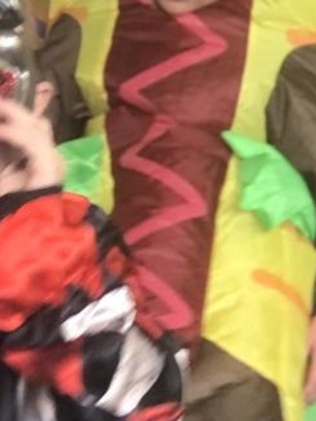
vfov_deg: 11.0
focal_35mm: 180
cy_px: 277
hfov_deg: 8.2
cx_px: 155
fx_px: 2191
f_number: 2.8
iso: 125
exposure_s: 1/30
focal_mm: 6.6
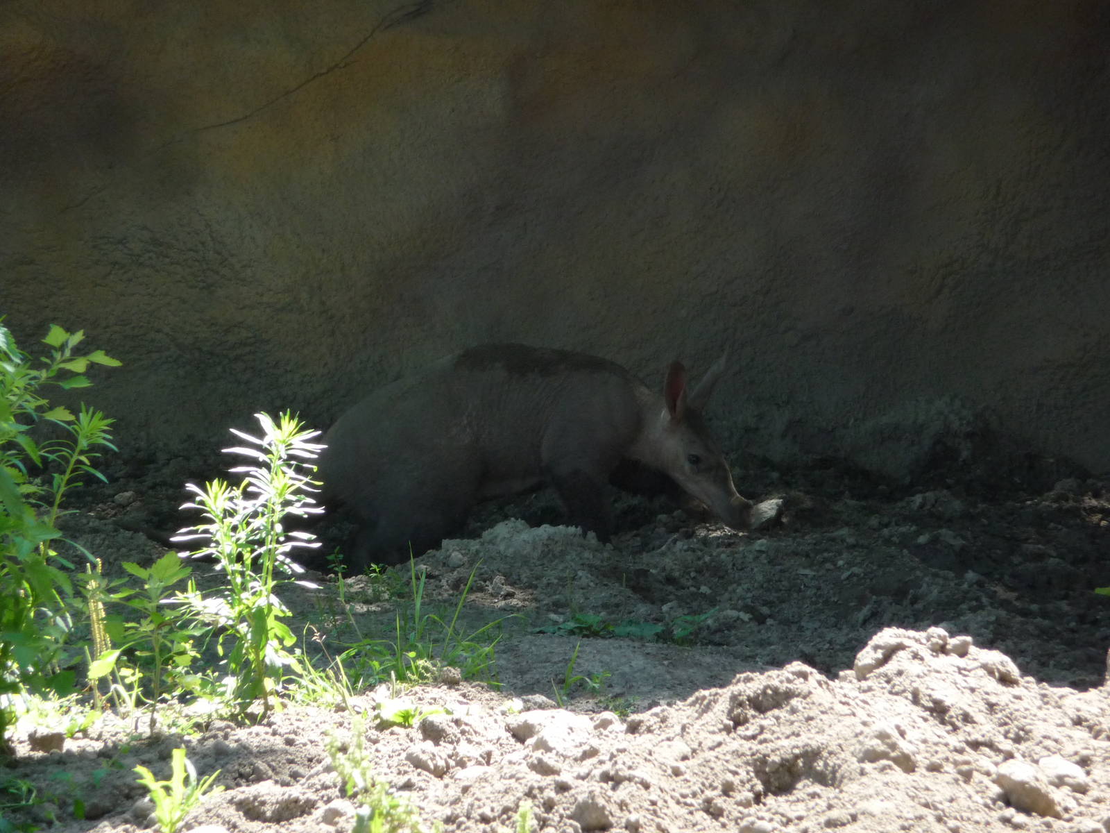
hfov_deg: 7.1
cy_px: 416
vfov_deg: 5.3
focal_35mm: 280
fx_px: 8979
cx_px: 555
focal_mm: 47
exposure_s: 1/125
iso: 250
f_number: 4.9
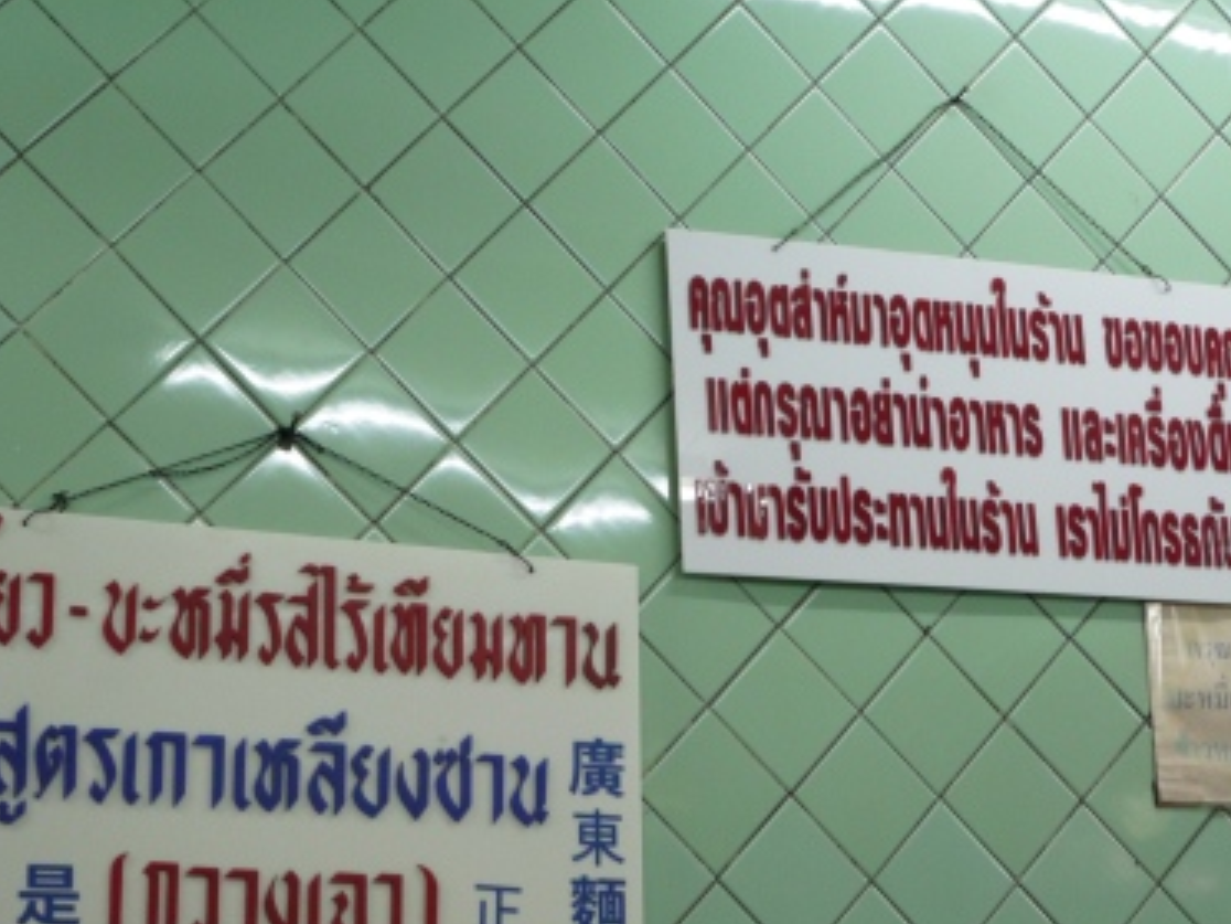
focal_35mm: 82
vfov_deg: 18.0
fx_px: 2916
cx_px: 559
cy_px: 537
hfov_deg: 23.8
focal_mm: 34
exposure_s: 1/80
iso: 1250
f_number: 5.6
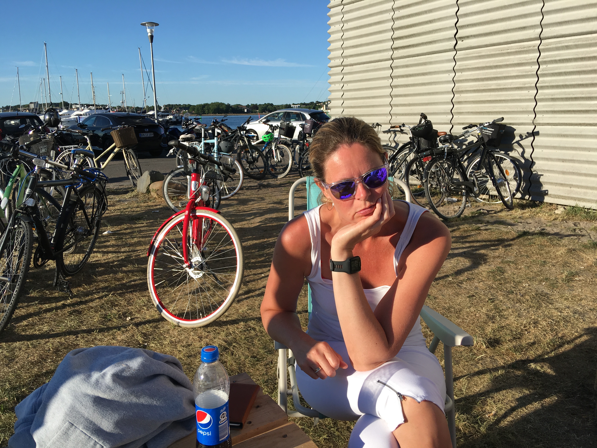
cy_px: 224
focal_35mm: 29
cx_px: 298
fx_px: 500
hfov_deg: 61.7
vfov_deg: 48.2
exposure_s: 1/1282
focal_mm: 4.15
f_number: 2.2
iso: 25
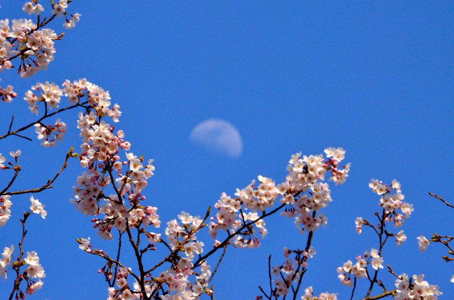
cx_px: 227
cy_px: 150
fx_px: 5663
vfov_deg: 3.0
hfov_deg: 4.6
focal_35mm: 450
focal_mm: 300
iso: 1600
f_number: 29
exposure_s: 1/500
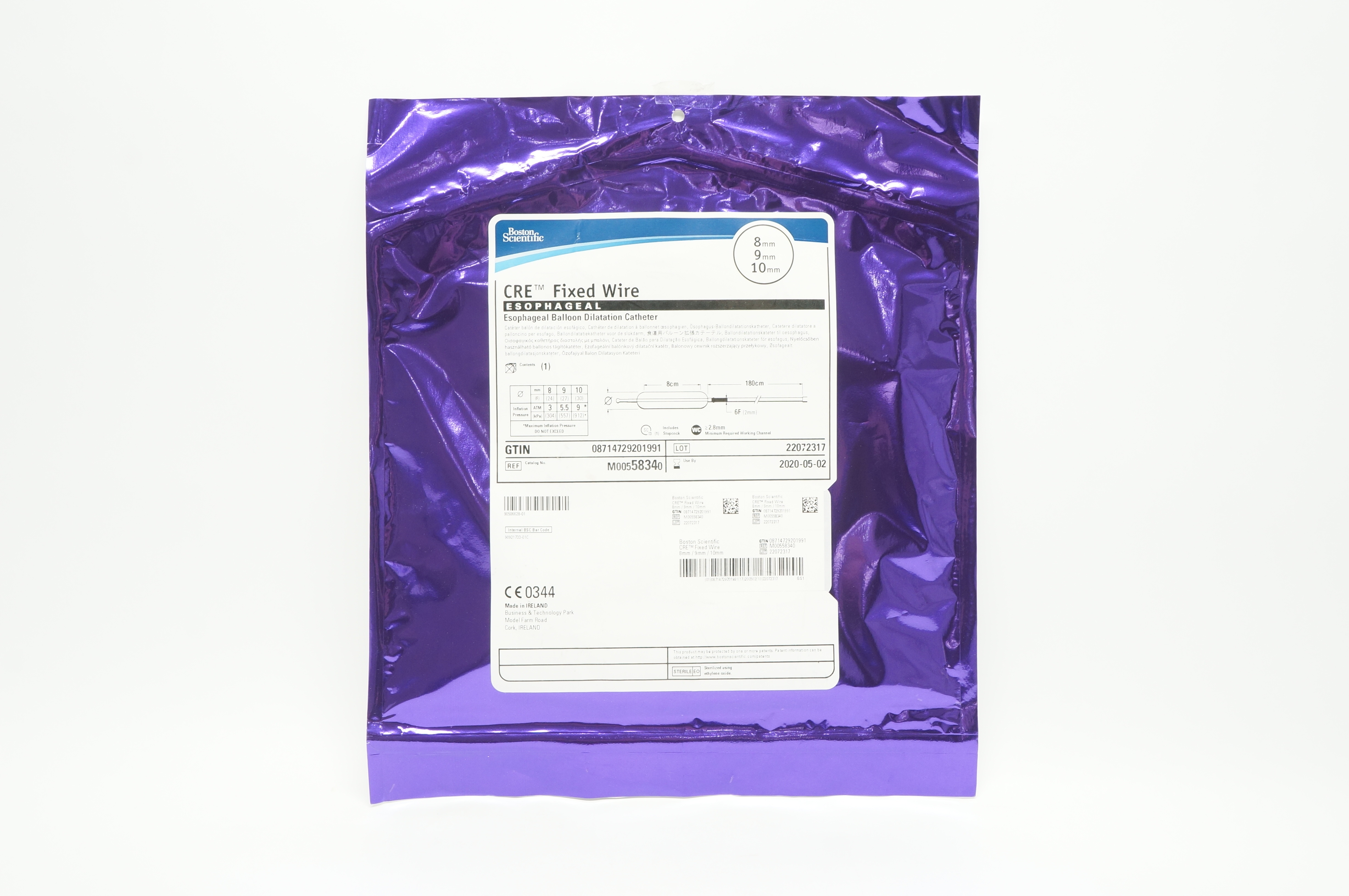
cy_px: 448
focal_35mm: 36
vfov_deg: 36.8
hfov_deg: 53.2
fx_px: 1348
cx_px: 674
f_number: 9
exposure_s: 1/15
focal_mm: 24
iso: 400
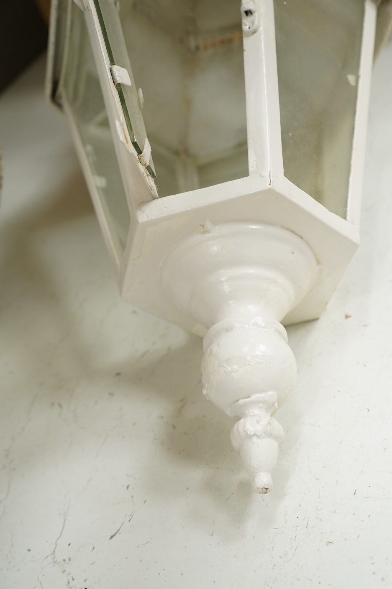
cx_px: 234
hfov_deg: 26.9
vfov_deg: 39.6
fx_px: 818
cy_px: 325
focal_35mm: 50
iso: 3200
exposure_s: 1/125
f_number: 5
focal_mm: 41
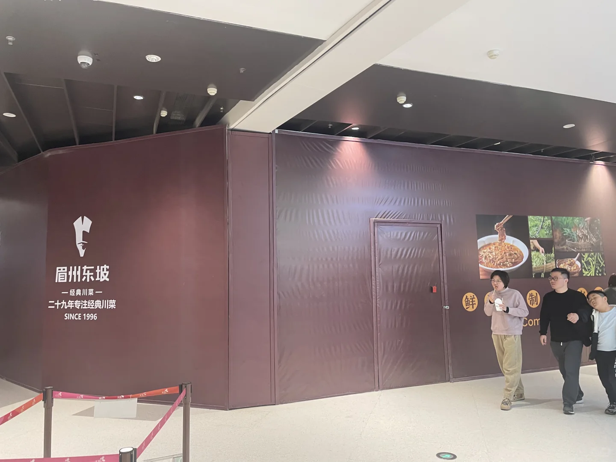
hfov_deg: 67.3
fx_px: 463
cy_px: 231
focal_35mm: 26
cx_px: 308
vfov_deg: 53.1
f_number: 1.6
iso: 100
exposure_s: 1/50
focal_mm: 4.2
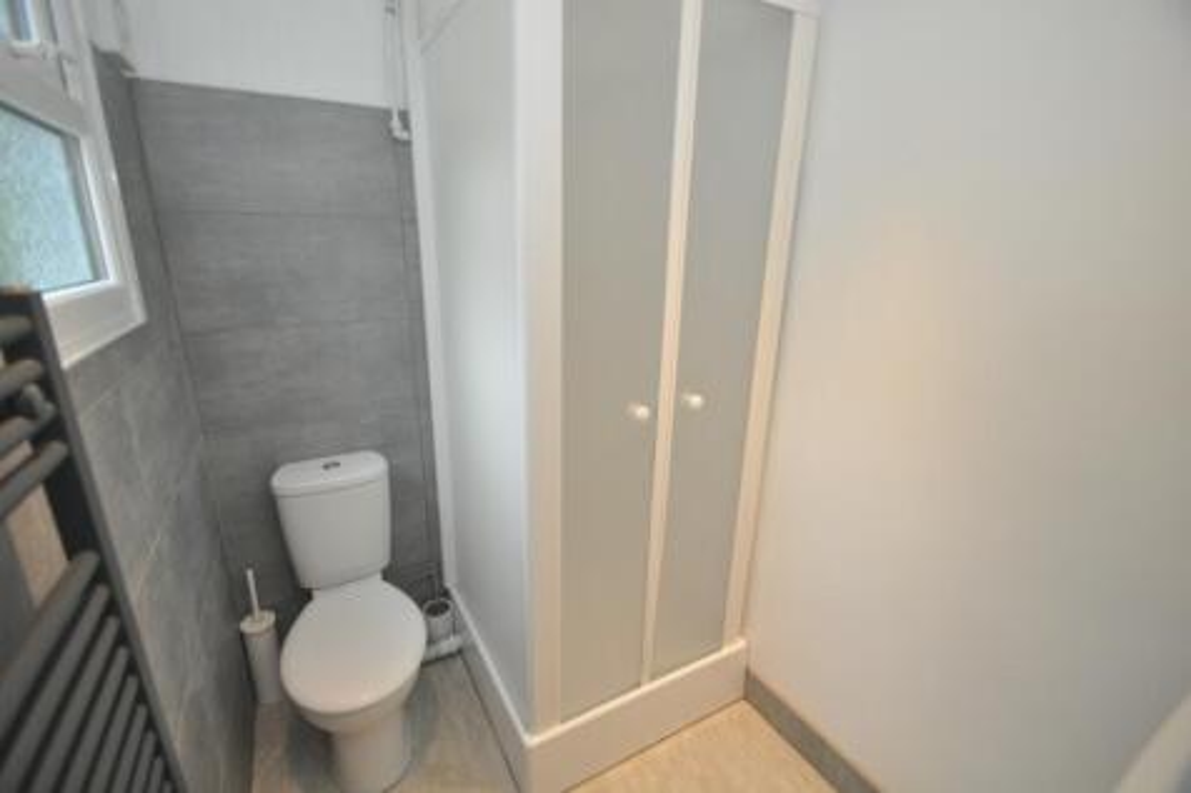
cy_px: 396
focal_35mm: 15
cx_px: 596
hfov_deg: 100.4
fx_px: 496
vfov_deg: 77.3
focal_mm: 10
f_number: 4
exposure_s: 1/60
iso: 800
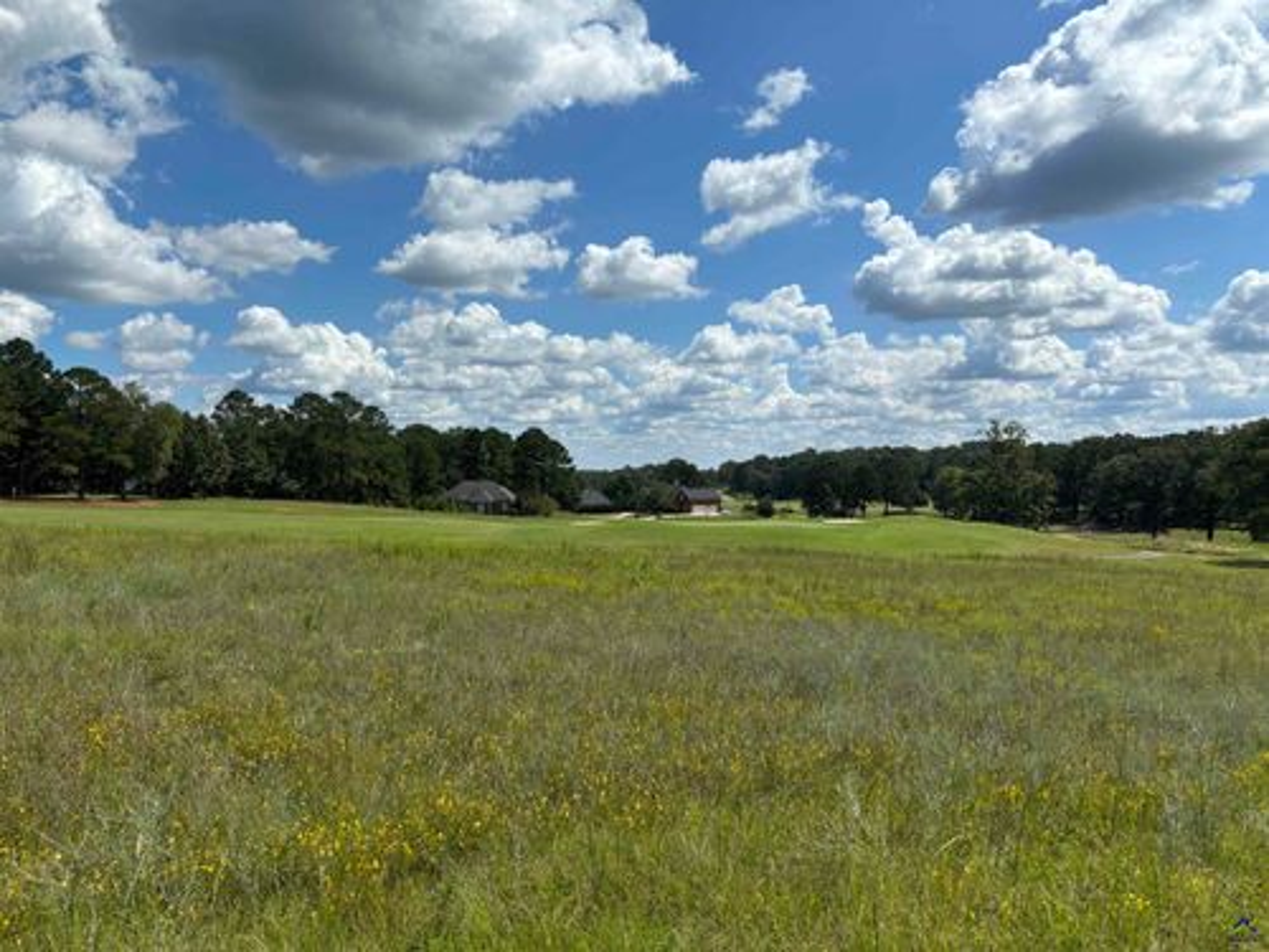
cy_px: 476
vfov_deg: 53.1
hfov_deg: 67.3
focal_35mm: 26
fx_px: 953
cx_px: 634
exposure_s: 1/5348
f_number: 1.6
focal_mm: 5.96
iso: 50
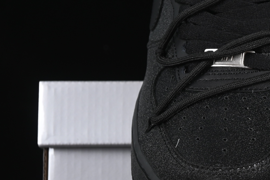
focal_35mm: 207
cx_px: 301
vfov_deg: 6.6
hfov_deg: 9.8
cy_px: 88
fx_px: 1552
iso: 160
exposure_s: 1/50
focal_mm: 50
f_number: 6.3
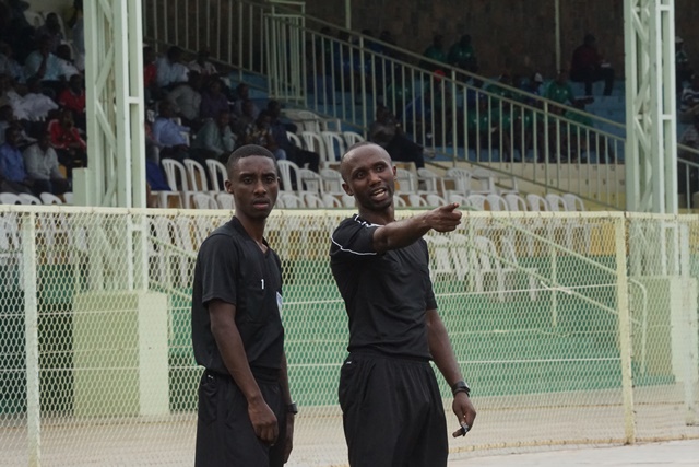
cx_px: 350
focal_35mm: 300
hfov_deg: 6.9
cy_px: 234
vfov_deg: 4.6
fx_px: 5826
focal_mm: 200
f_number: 16
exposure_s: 1/400
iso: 2500
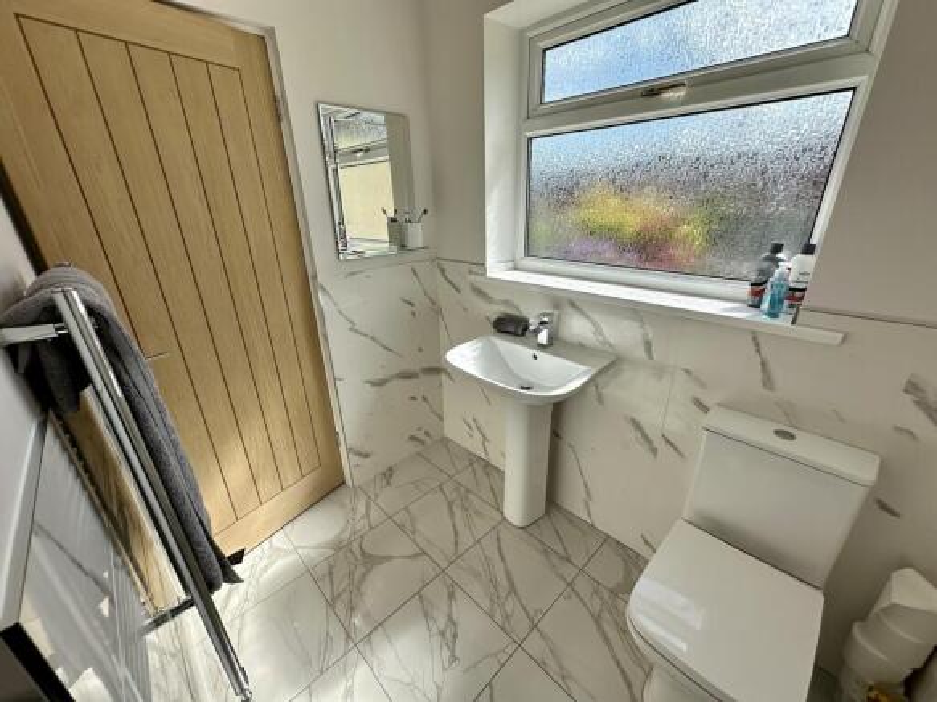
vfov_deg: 85.7
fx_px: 379
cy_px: 351
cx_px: 468
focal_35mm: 14
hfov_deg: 102.1
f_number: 2.2
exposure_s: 1/903
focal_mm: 2.22
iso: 40
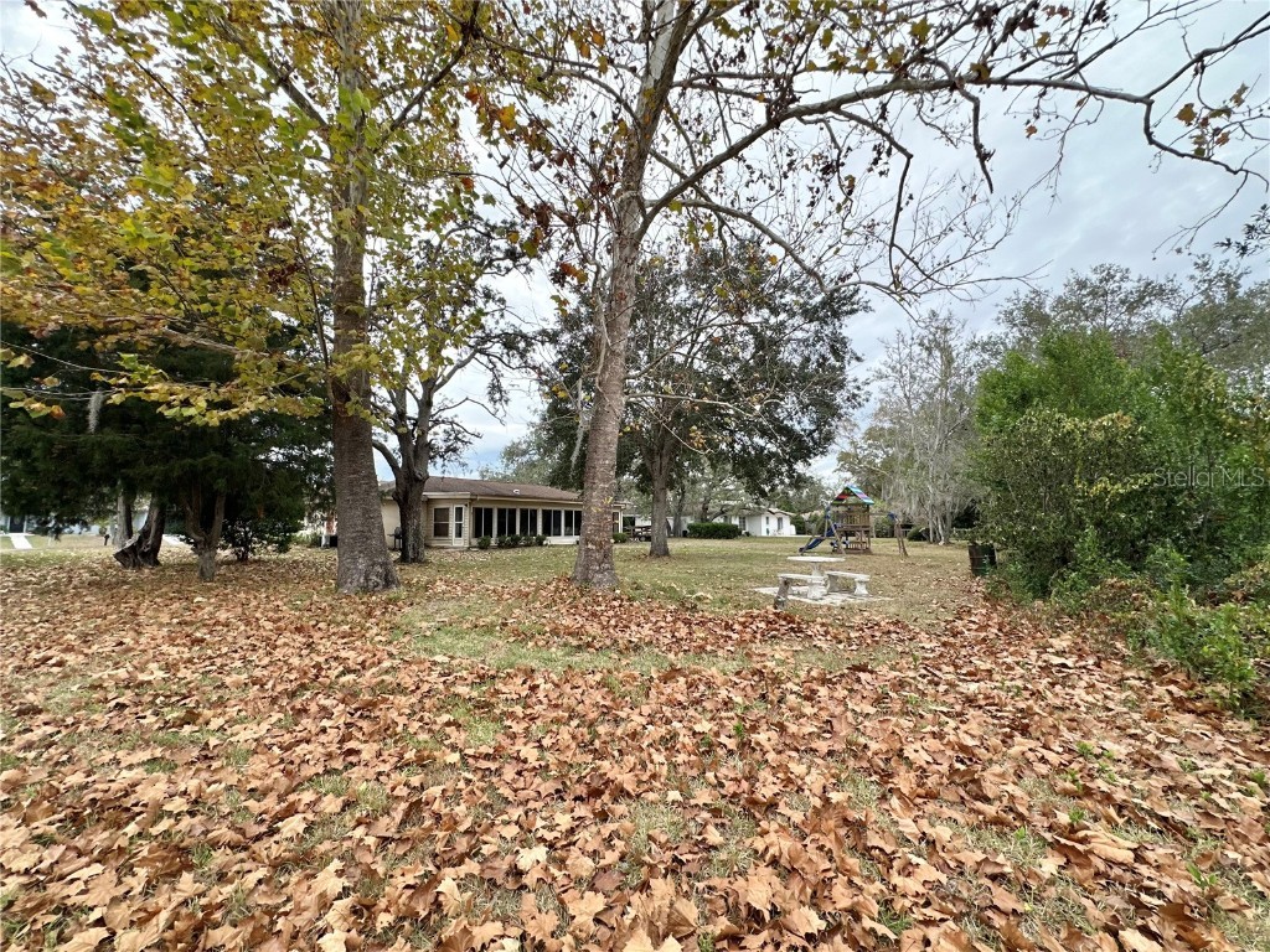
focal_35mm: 14
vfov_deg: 85.7
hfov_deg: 102.1
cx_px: 635
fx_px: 514
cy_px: 476
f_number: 2.2
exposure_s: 1/443
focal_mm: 2.22
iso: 40
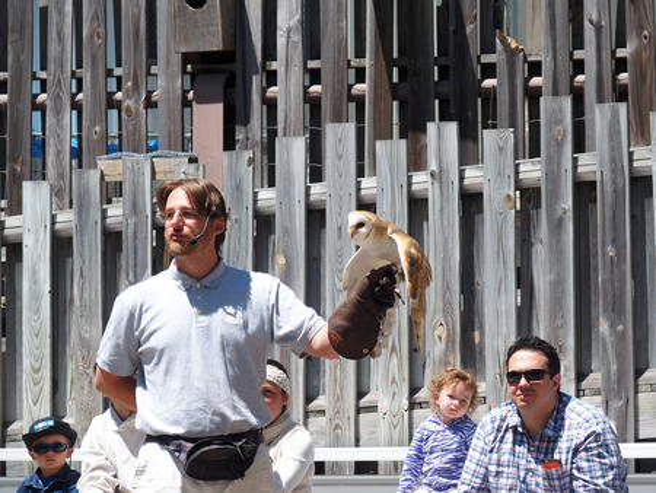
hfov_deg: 10.9
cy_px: 246
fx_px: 3451
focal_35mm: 182
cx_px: 328
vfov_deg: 8.2
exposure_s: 1/800
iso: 100
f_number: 3.5
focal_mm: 38.6
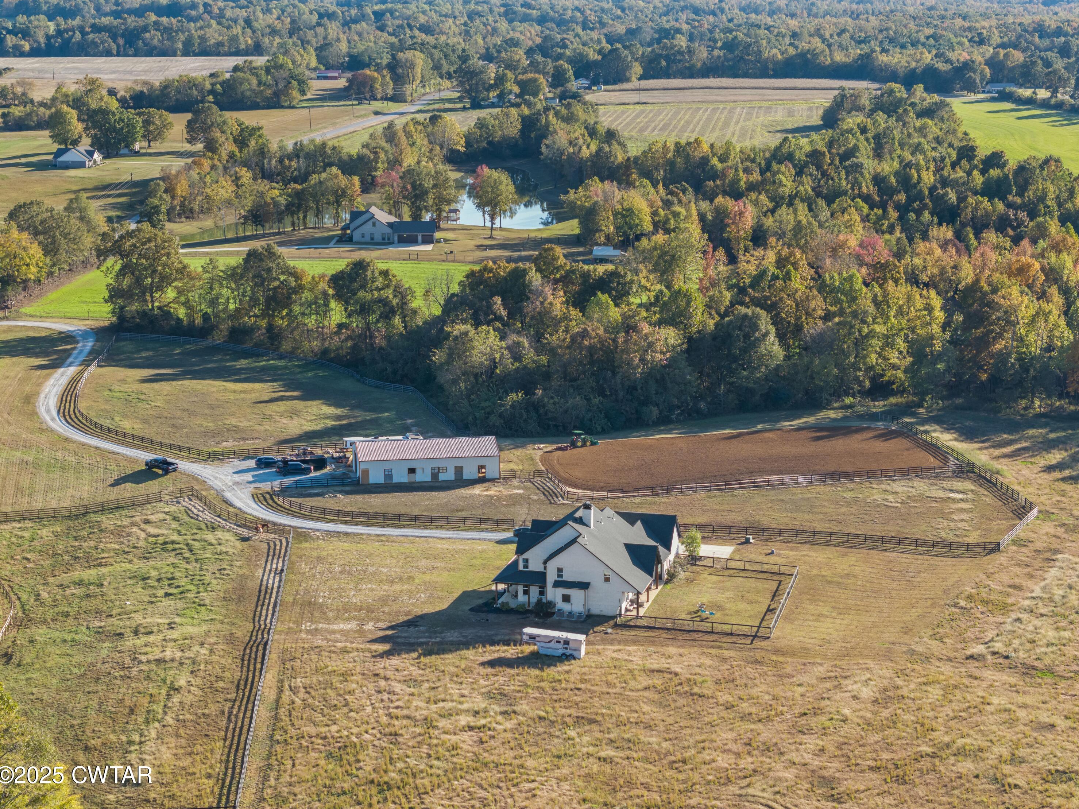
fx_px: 2213
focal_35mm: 71
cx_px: 542
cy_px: 402
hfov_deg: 27.4
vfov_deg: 20.7
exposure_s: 1/100
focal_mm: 19.35
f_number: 2.8
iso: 200
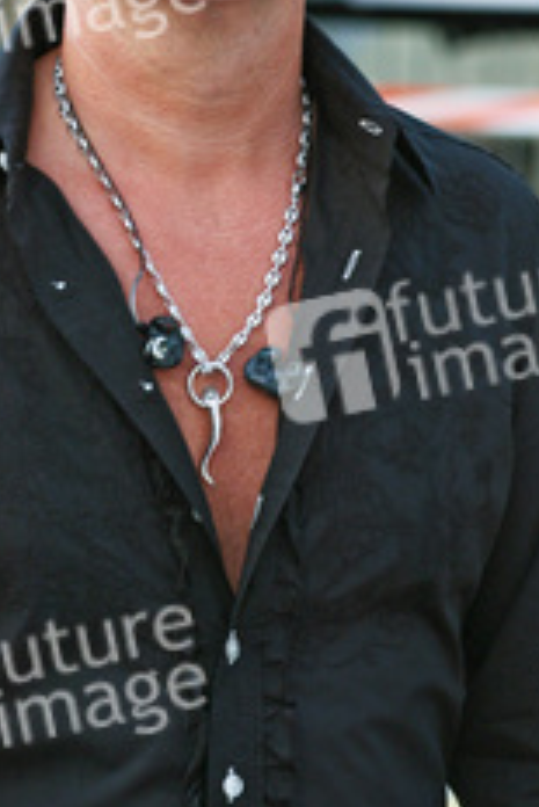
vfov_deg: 7.6
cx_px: 129
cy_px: 167
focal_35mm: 271
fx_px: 6074
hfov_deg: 5.1
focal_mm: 105
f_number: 5
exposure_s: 1/60
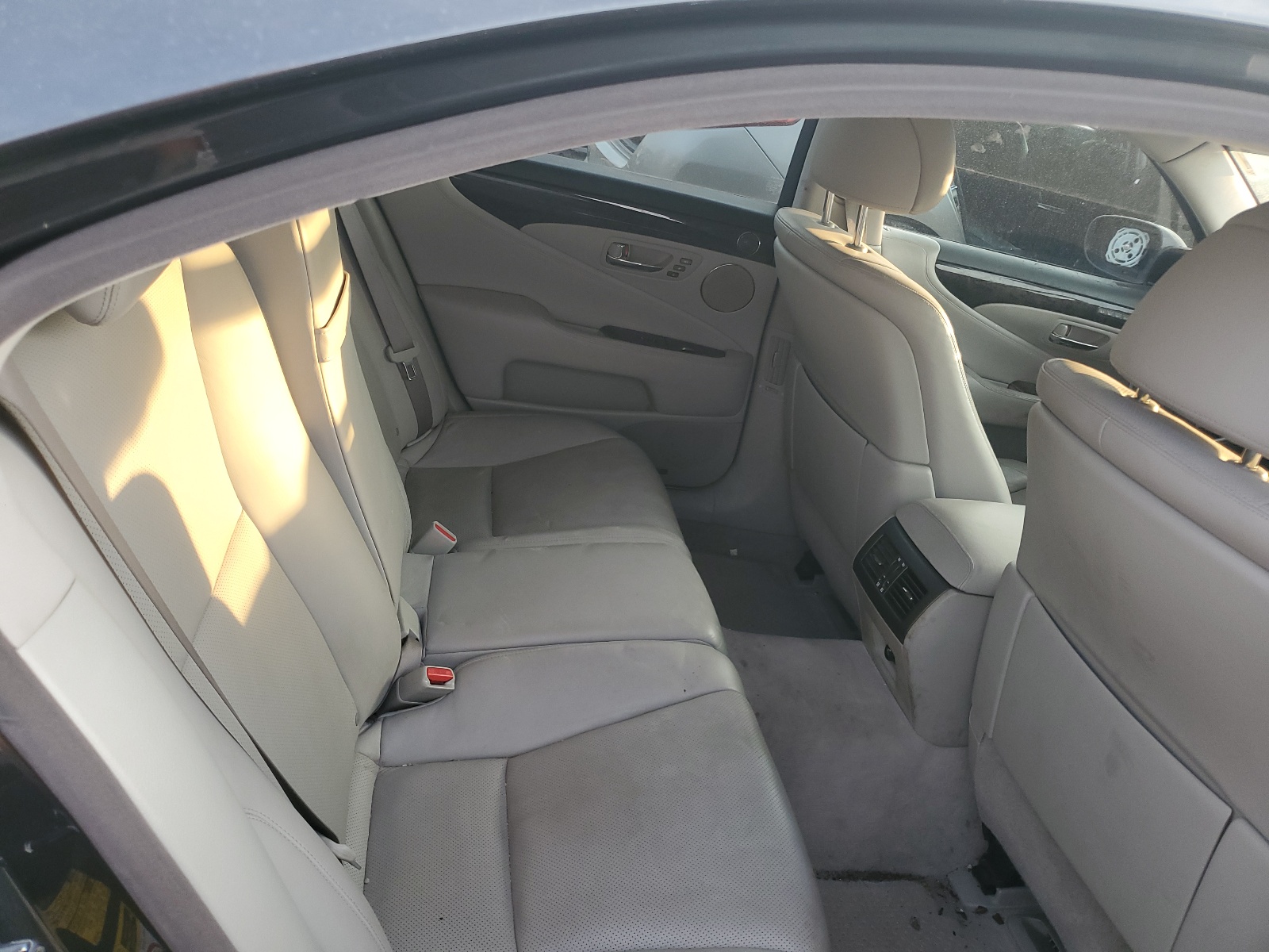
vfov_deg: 53.1
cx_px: 634
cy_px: 476
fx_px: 953
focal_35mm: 26
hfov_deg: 67.3
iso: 60
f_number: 1.5
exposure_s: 1/120
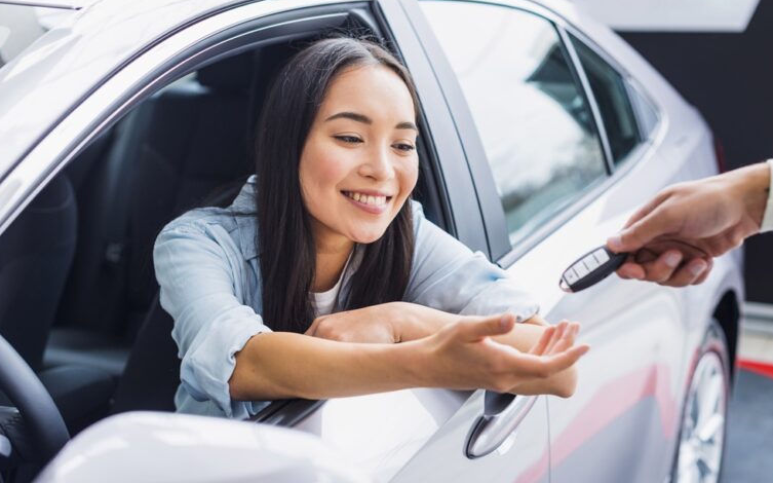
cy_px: 253
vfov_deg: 24.8
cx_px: 386
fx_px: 1095
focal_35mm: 52
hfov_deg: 38.9
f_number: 3.2
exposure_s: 1/160
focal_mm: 50
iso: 320
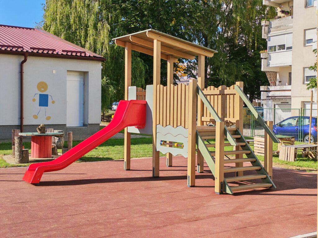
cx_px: 159
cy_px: 119
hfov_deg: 39.7
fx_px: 441
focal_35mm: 48
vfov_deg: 30.3
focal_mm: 6.12
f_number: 1.9
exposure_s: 1/900
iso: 50
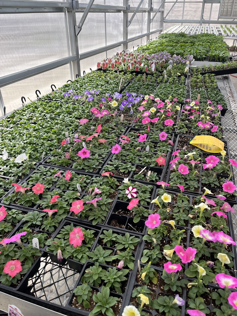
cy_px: 158
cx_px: 118
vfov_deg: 67.3
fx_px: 237
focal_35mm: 26
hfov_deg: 53.1
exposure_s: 1/732
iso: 50
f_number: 1.6
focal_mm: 5.1
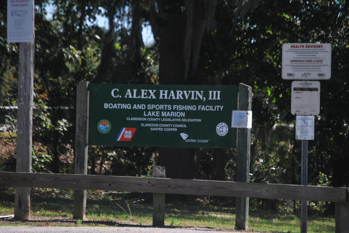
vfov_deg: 4.6
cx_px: 174
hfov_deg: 6.9
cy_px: 116
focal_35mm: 300
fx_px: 2912
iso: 400
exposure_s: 1/1600
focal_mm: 200
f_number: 5.6
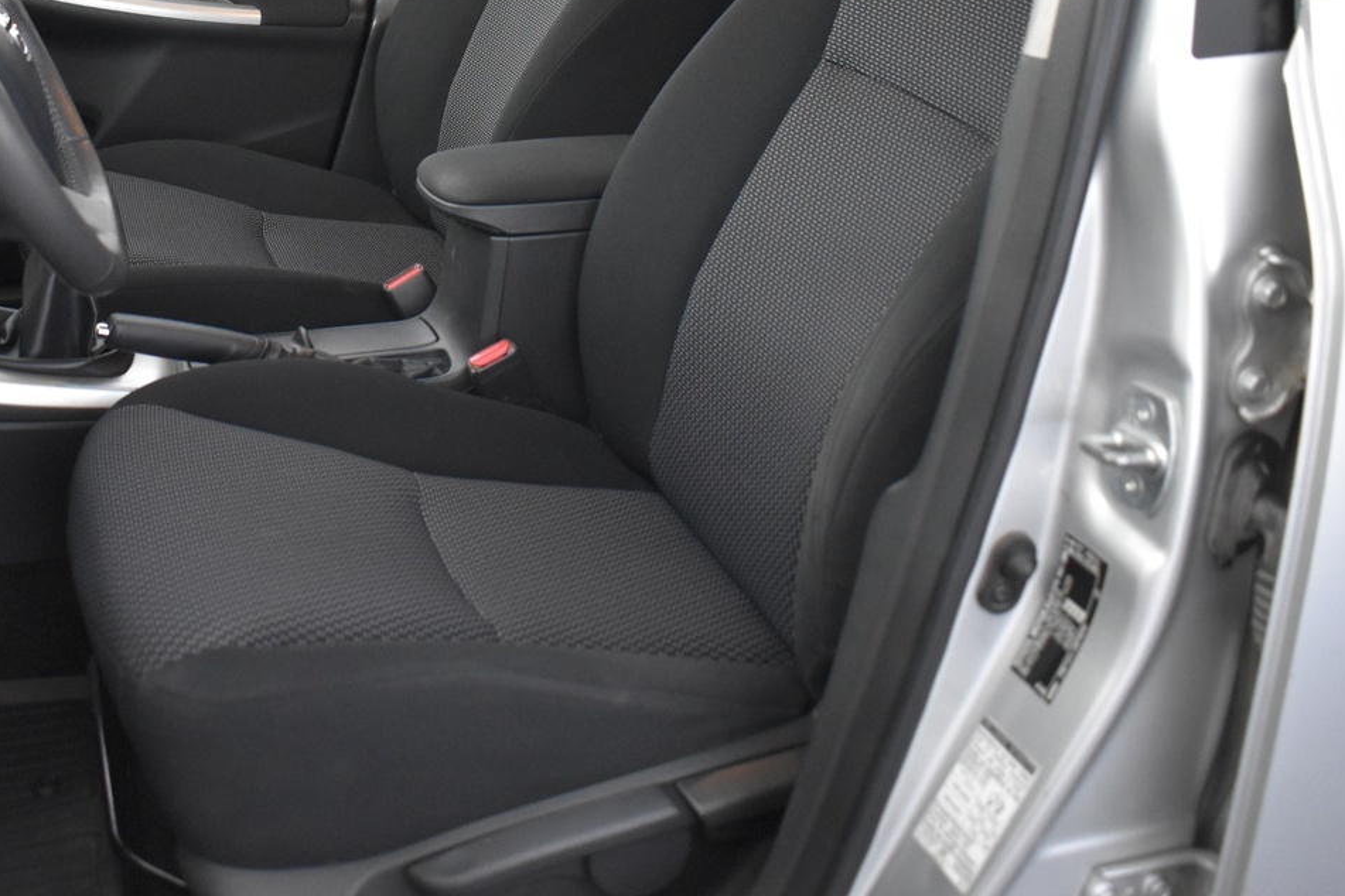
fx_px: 1718
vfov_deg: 28.8
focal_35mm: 46
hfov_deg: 42.0
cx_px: 417
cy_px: 212
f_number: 3.5
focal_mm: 18
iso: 2500
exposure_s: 1/30
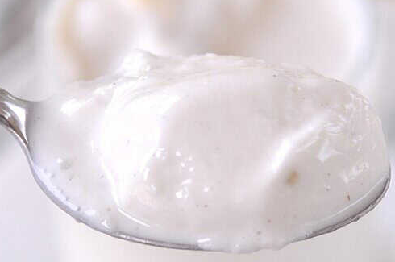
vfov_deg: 6.8
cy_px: 171
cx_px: 227
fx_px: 2215
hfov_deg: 10.2
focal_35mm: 202
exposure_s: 1/125
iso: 200
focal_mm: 55
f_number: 4.5
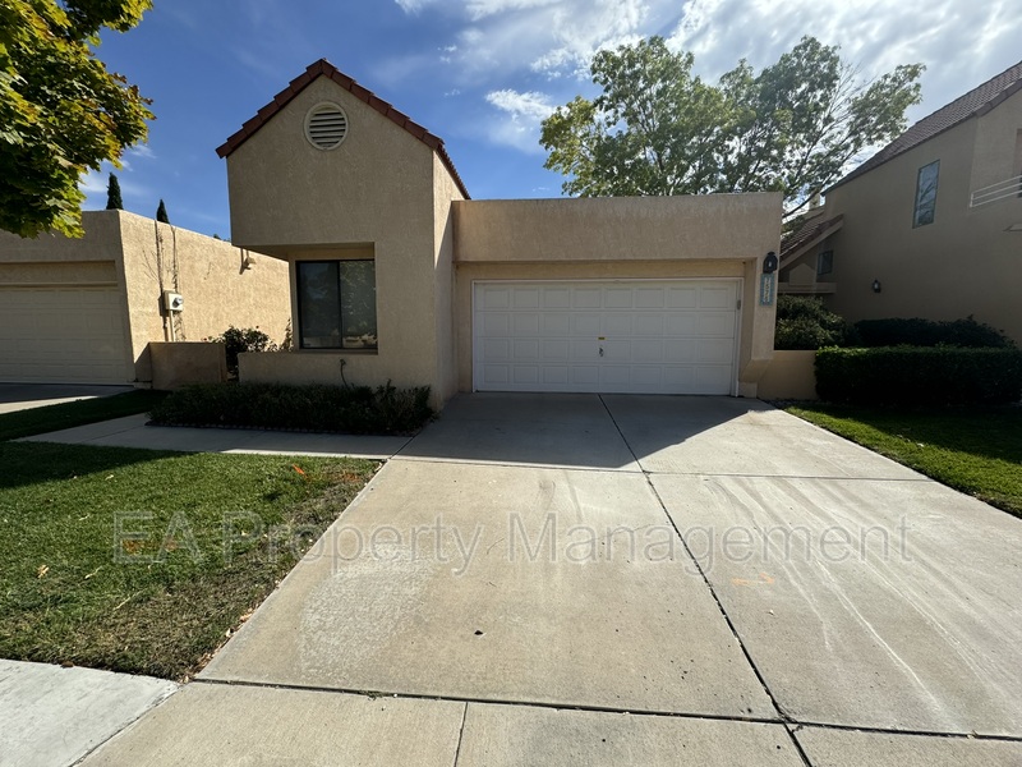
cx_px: 511
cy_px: 384
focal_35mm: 14
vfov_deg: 85.7
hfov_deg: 102.1
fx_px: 413
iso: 50
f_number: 2.2
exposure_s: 1/1927
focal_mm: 2.22
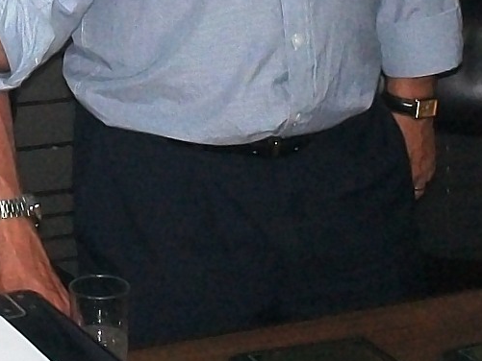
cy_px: -269
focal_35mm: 151
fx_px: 2103
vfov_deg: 9.4
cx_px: 4
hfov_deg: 12.9
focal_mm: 6.3
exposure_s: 1/30
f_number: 4.5
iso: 250
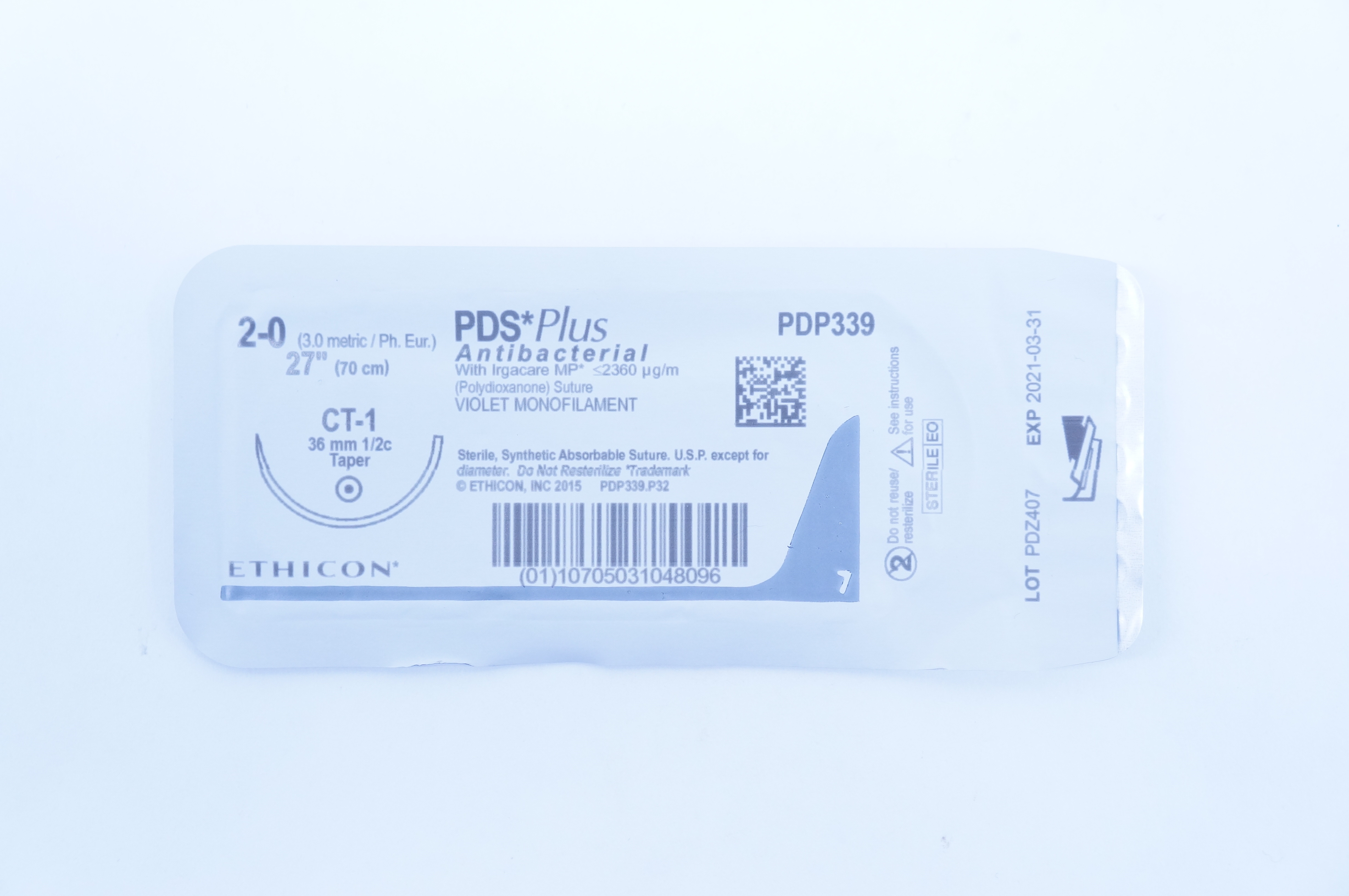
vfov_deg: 29.8
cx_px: 674
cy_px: 448
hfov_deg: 43.6
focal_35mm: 45
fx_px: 1684
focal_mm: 30
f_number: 4.5
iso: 800
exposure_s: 1/125
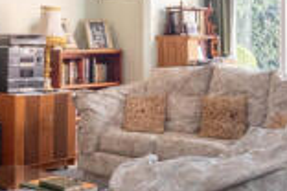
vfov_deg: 21.6
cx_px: 45
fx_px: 502
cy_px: 96
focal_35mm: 63
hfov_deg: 30.8
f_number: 5.6
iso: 400
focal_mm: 10
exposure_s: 1/20
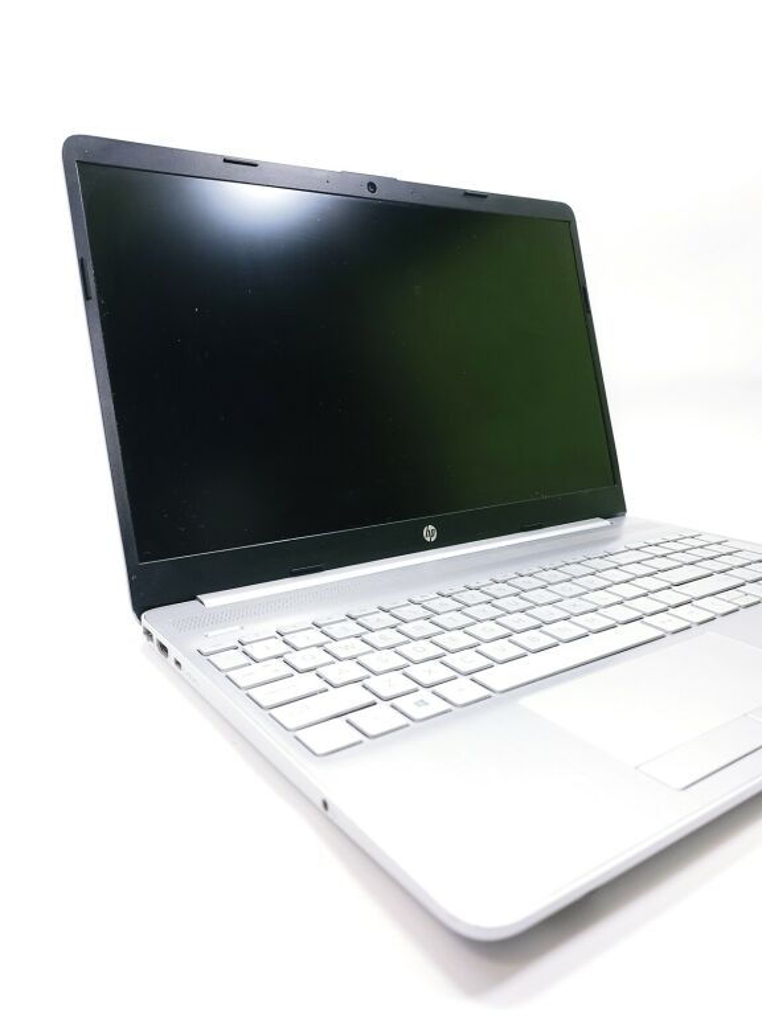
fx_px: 763
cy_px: 508
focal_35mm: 26
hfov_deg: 53.1
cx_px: 381
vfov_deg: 67.3
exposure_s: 1/50
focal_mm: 5.4
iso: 50
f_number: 1.8
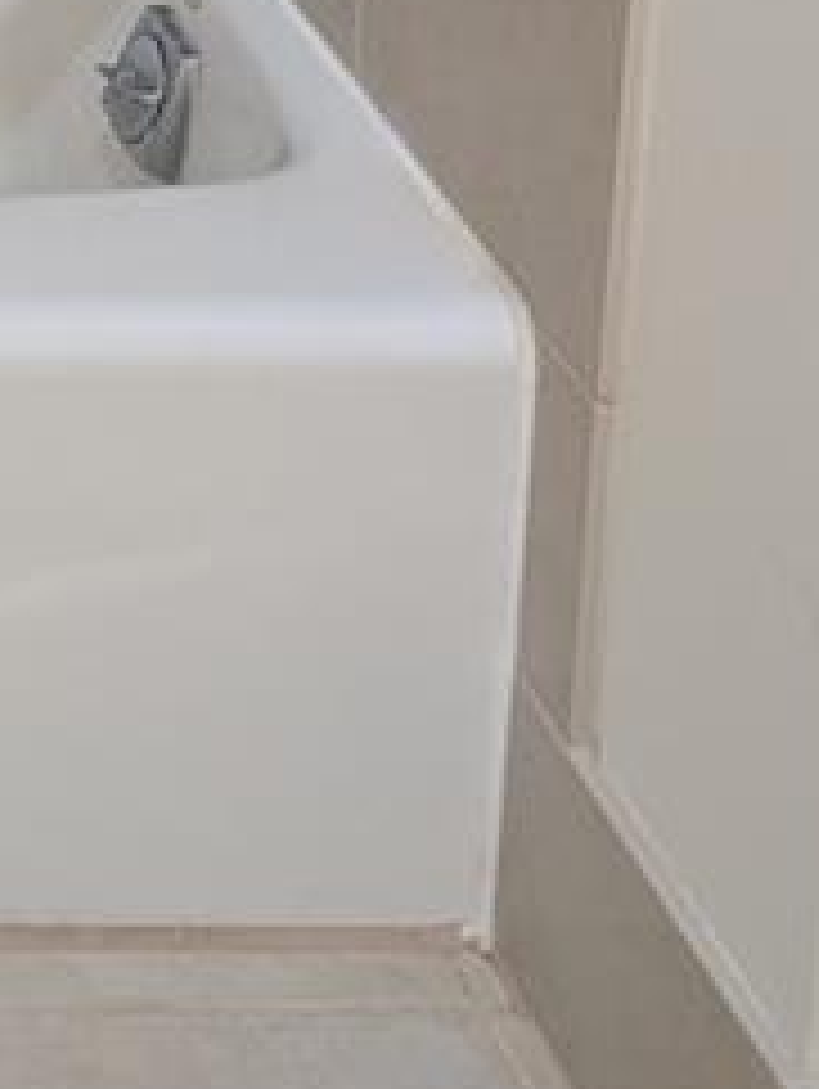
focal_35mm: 119
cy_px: -1184
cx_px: -1141
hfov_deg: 10.7
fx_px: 3747
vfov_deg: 13.7
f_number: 1.68
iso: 97
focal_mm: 6.9
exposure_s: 1/24
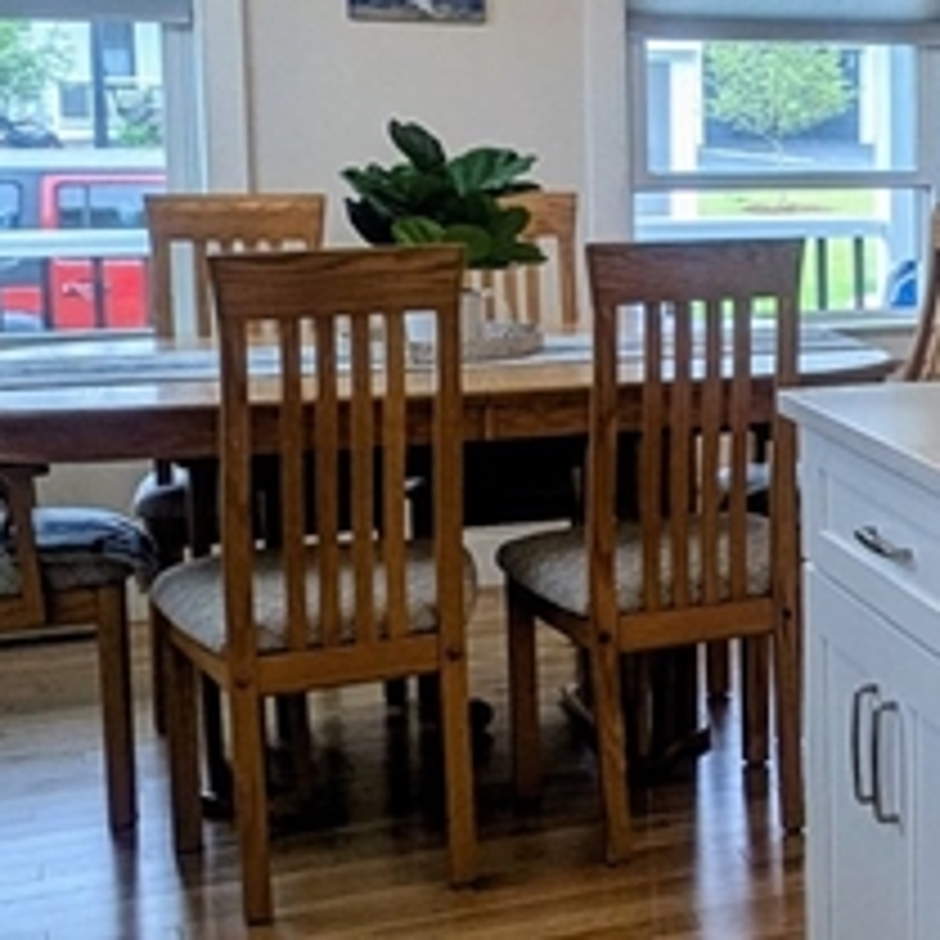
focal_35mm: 69
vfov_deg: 24.9
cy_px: 310
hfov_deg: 20.8
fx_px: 2120
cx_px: 1462
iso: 63
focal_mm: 2.35
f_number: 2.2
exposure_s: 1/120
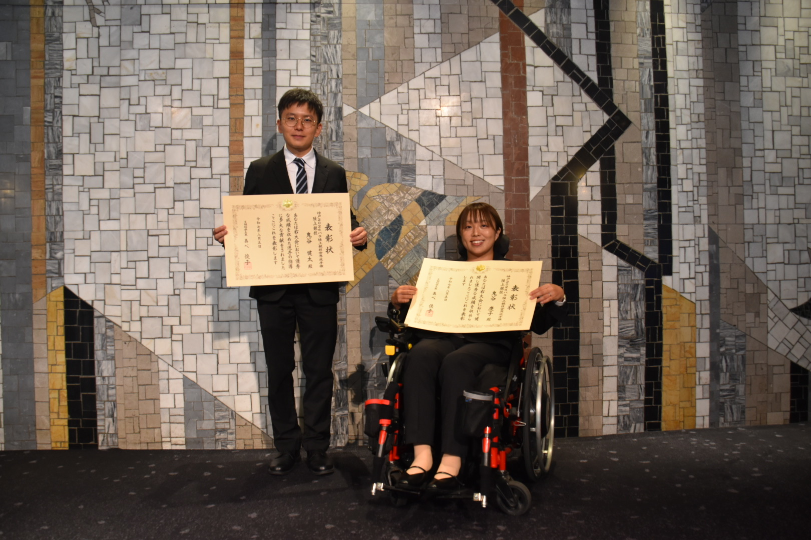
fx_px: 608
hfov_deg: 67.4
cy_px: 270
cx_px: 406
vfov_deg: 47.9
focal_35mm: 27
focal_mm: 18
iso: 800
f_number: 3.5
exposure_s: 1/60
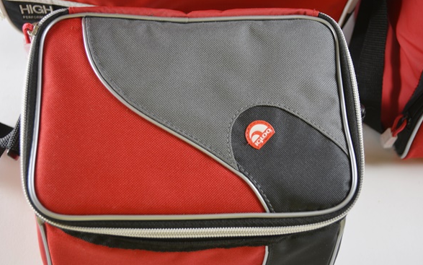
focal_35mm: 50
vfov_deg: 25.8
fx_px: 576
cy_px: 128
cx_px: 213
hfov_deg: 40.3
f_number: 4.8
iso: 400
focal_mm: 32
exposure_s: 1/60
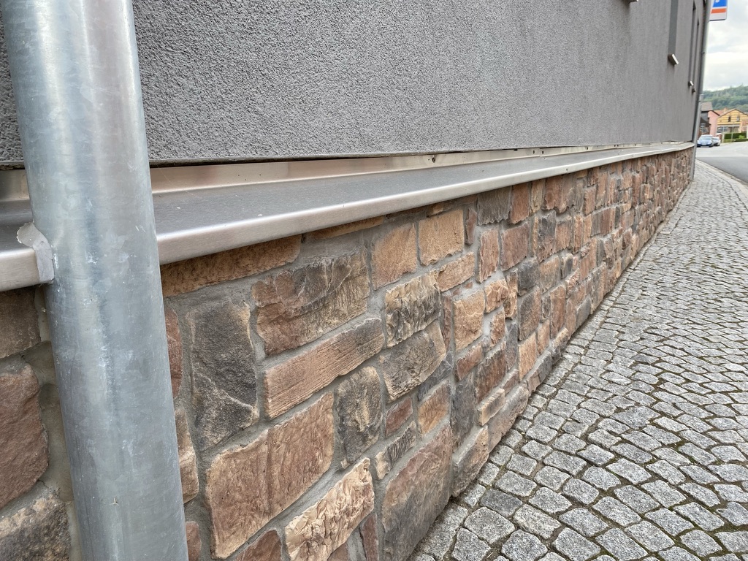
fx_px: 562
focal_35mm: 26
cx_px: 374
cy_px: 280
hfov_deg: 67.3
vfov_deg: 53.1
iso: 32
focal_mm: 4.25
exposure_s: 1/421
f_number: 1.8
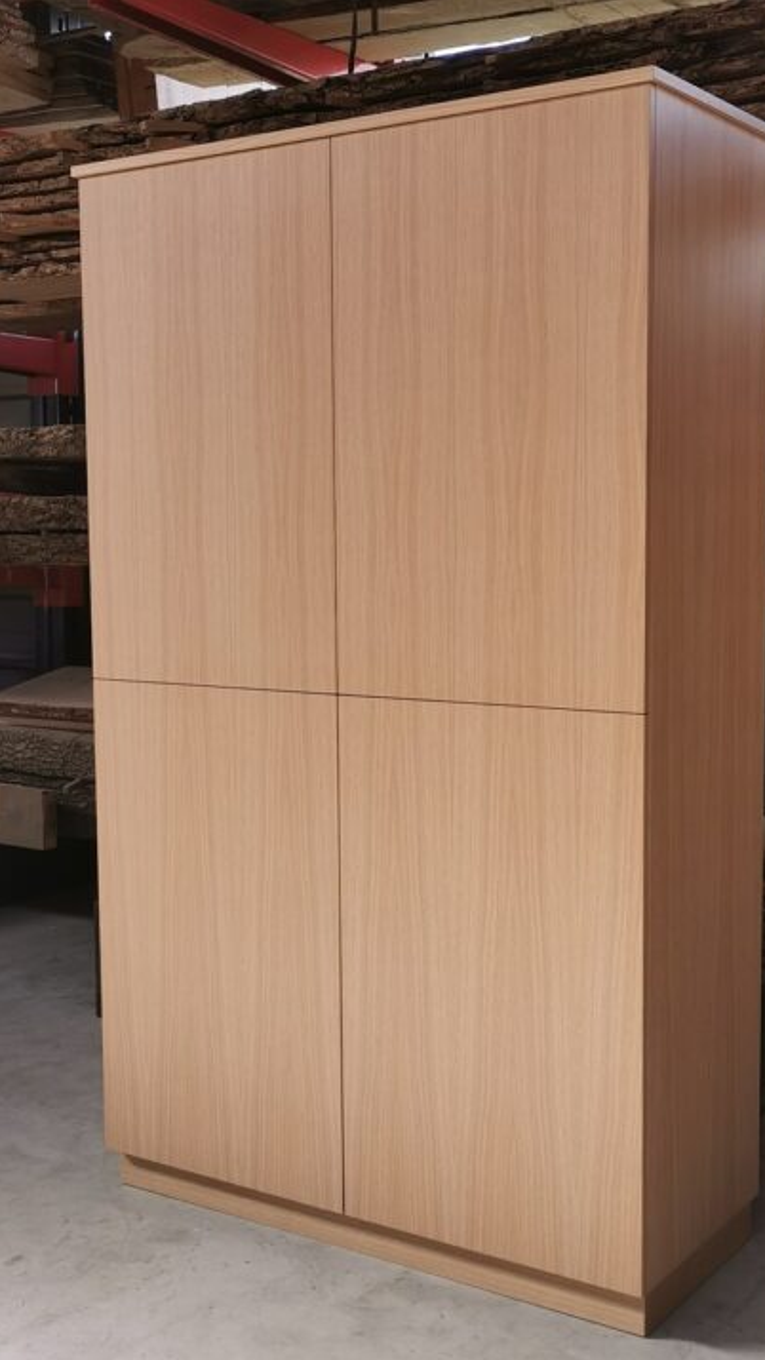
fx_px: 1623
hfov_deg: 26.5
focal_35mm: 45
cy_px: 683
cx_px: 449
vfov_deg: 45.5
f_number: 1.8
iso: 50
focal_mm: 5.58
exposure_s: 1/321
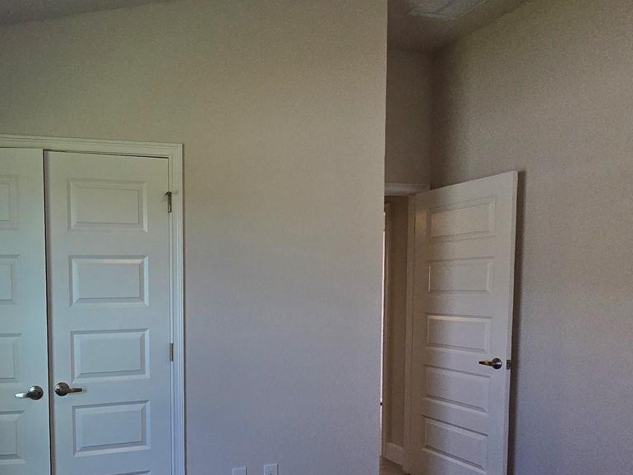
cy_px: 327
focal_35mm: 27
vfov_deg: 50.2
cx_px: 139
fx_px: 494
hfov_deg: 60.7
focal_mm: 2.2
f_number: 2.2
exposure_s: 1/359
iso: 250
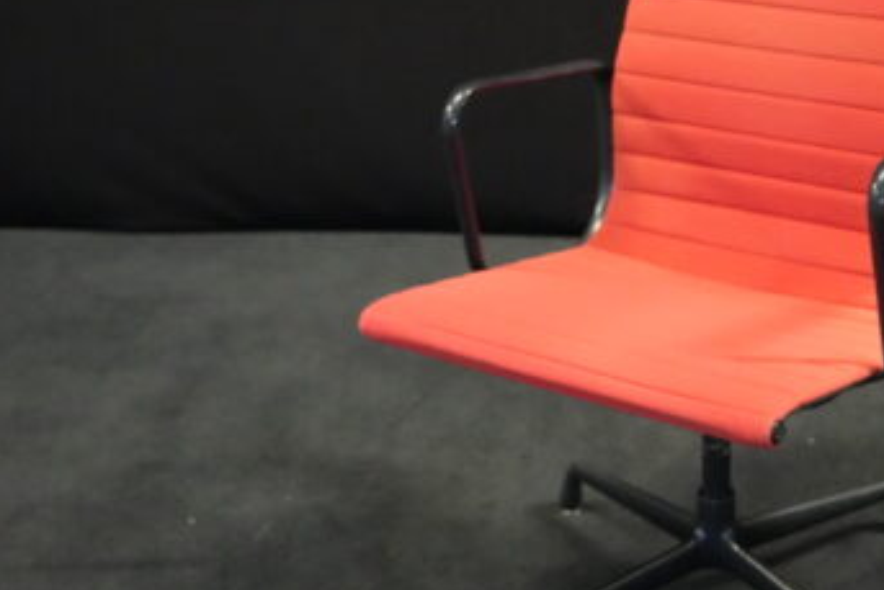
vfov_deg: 21.6
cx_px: 701
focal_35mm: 63
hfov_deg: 31.1
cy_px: 335
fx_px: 1548
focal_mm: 36
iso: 12800
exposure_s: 1/60
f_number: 4
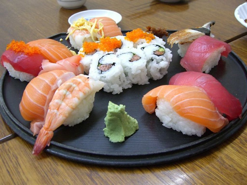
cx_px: 124
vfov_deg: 37.7
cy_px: 92
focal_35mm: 38
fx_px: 271
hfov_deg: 49.0
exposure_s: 1/15
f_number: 2.8
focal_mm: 7.9
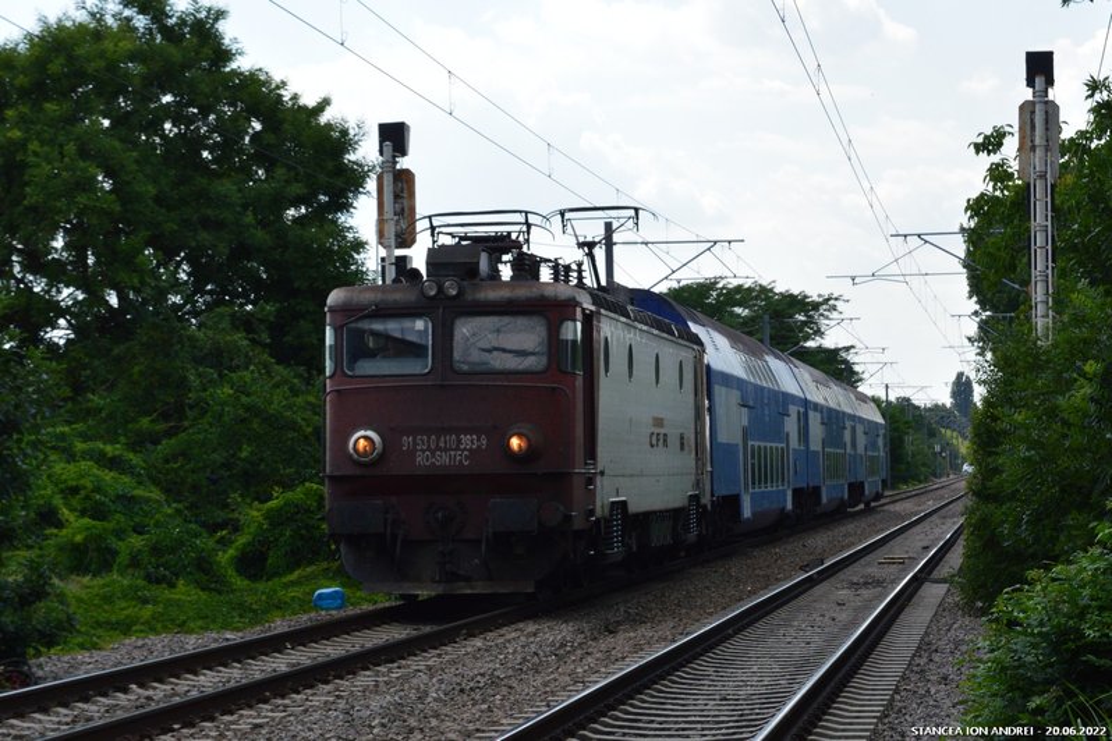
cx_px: 556
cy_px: 370
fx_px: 2548
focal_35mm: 82
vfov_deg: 16.6
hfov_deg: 24.6
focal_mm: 55
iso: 400
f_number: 11
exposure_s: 1/320
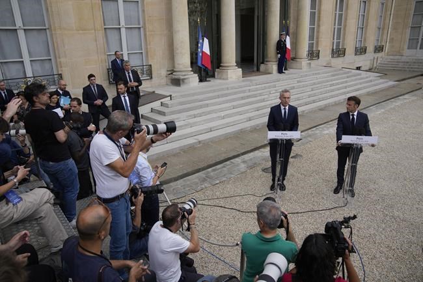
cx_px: 212
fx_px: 305
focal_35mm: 26
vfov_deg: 49.5
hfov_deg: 69.4
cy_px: 141
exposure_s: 1/1250
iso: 500
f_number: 4
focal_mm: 26
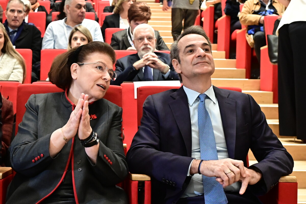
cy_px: 102
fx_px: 246
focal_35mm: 29
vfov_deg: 45.0
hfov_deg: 63.7
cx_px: 153
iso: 3200
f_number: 4
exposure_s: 1/50
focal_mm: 29
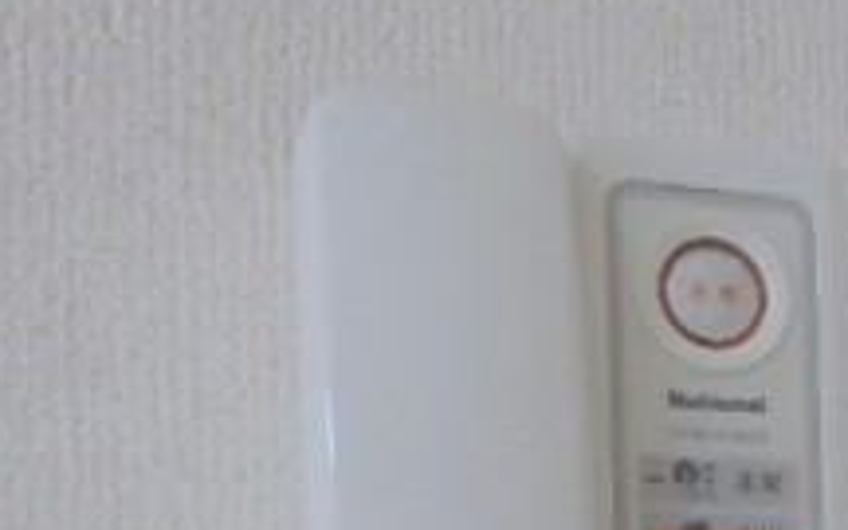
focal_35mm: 66
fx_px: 1525
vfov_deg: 17.9
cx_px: 938
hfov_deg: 28.2
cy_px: 766
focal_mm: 3.7
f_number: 3.5
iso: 400
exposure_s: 1/30
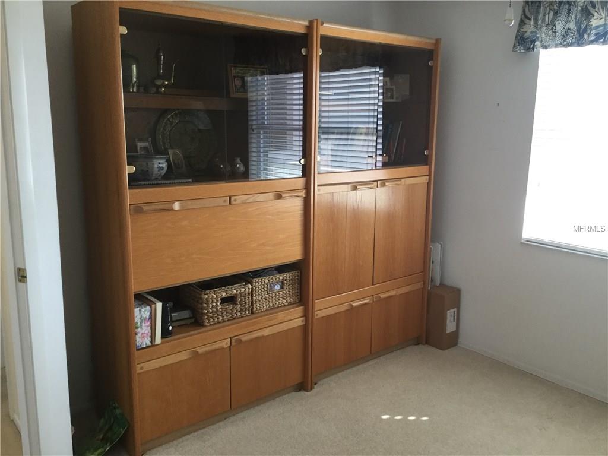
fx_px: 544
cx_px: 304
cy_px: 228
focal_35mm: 31
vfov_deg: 45.4
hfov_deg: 58.4
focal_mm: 3.3
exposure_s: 1/30
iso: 64
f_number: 2.4
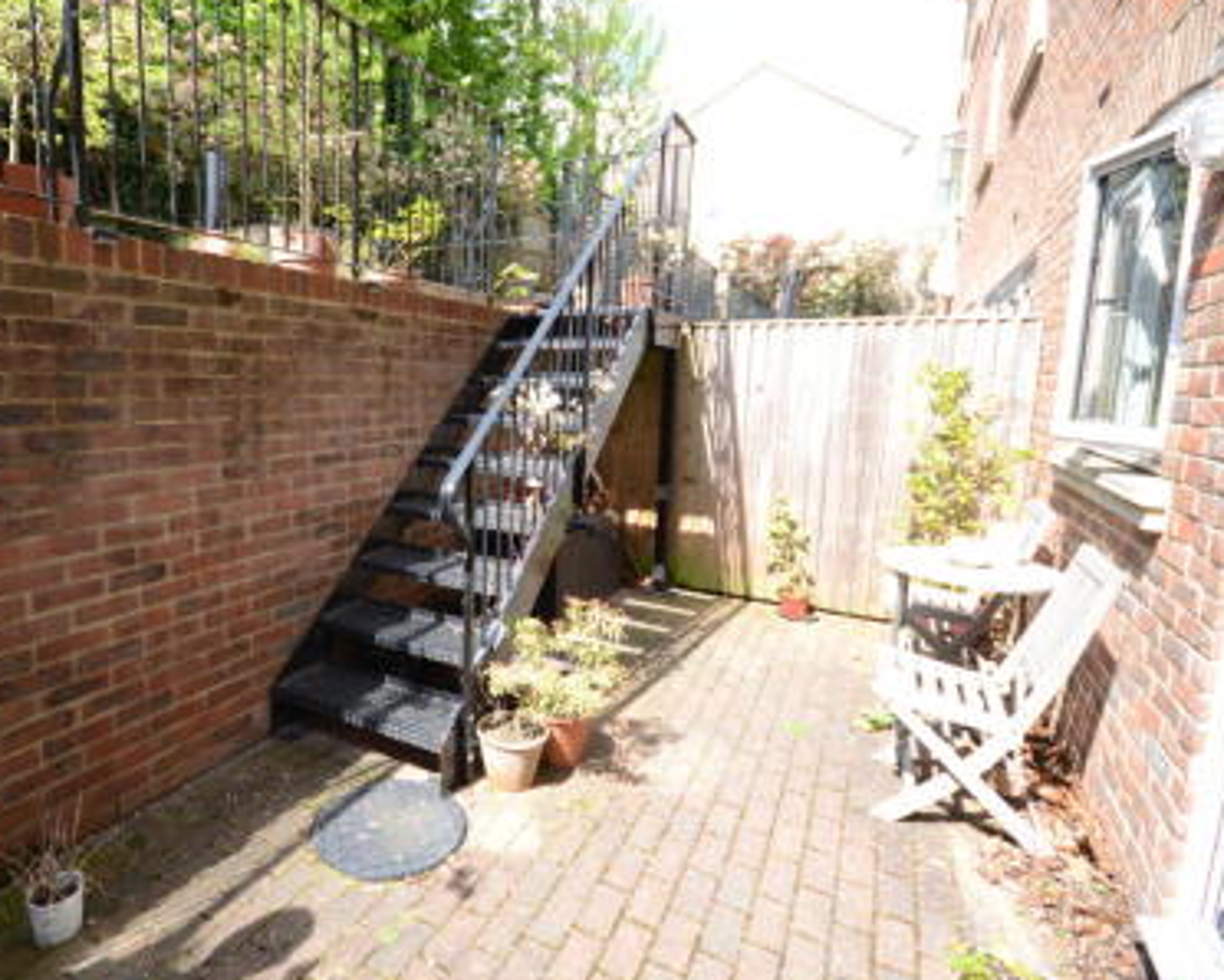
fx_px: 652
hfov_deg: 84.9
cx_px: 471
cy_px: 472
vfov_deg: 73.8
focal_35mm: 18
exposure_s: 1/125
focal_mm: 10
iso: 100
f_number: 5.6
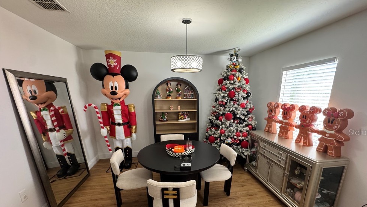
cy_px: 132
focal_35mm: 16
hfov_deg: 99.3
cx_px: 192
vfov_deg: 65.9
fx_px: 156
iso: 250
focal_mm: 2.22
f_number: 2.2
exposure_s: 1/60
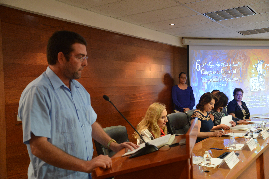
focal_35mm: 38
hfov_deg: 50.7
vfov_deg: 35.1
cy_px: 90
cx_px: 134
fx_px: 284
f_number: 4.2
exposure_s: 1/30
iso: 1400
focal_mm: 38
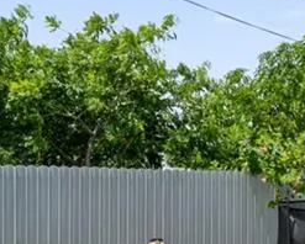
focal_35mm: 85
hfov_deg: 22.2
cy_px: 205
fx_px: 768
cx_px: 236
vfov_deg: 17.9
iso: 500
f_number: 9
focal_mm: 14
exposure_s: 1/640
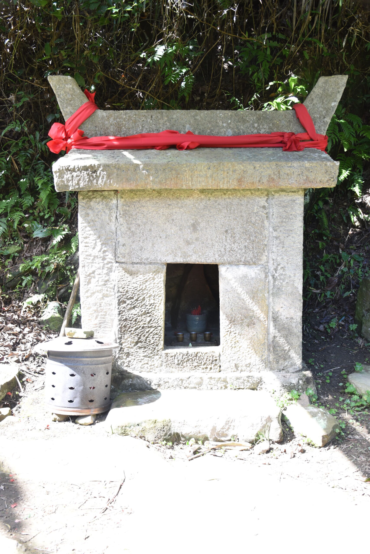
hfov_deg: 36.9
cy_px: 277
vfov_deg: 53.1
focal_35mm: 36
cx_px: 185
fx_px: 555
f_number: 3.8
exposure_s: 1/50
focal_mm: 24
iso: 100
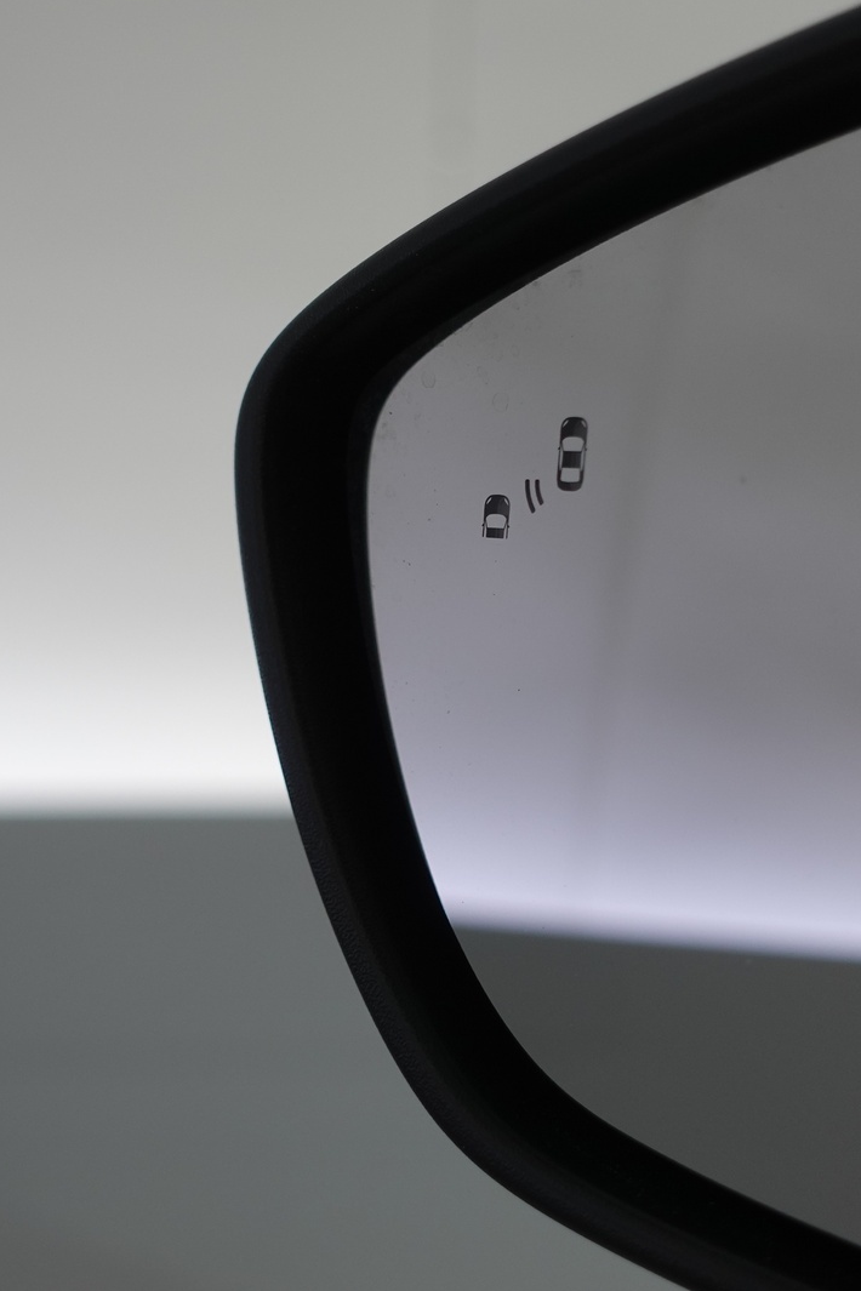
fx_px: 2619
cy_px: 641
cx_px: 273
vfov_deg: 27.7
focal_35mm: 73
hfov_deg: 18.6
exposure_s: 1/50
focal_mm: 18.2
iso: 160
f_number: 2.8
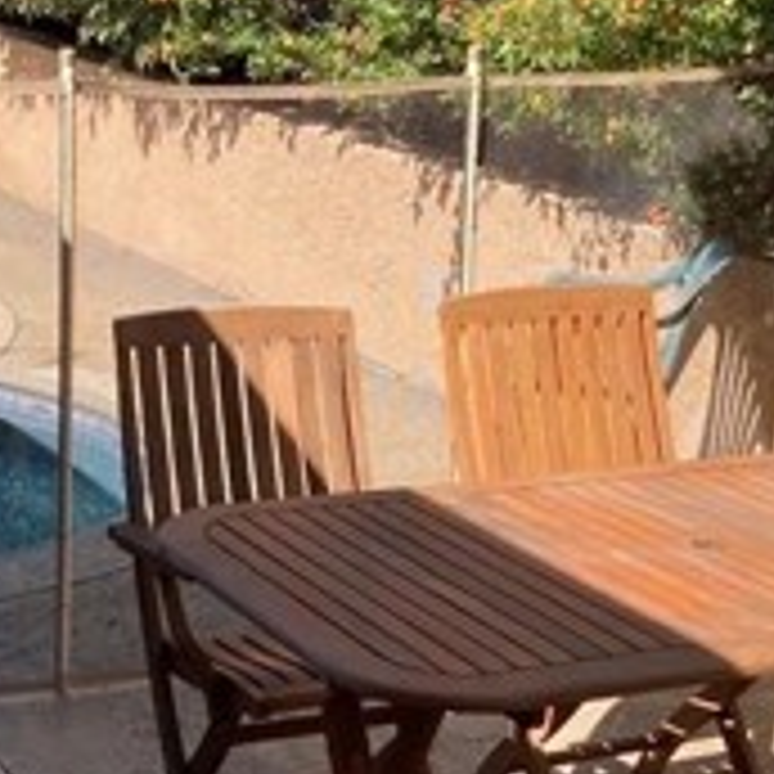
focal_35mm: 92
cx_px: 288
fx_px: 2327
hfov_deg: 18.8
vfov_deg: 18.9
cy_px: 364
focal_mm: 3.99
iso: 20
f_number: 1.8
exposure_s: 1/592
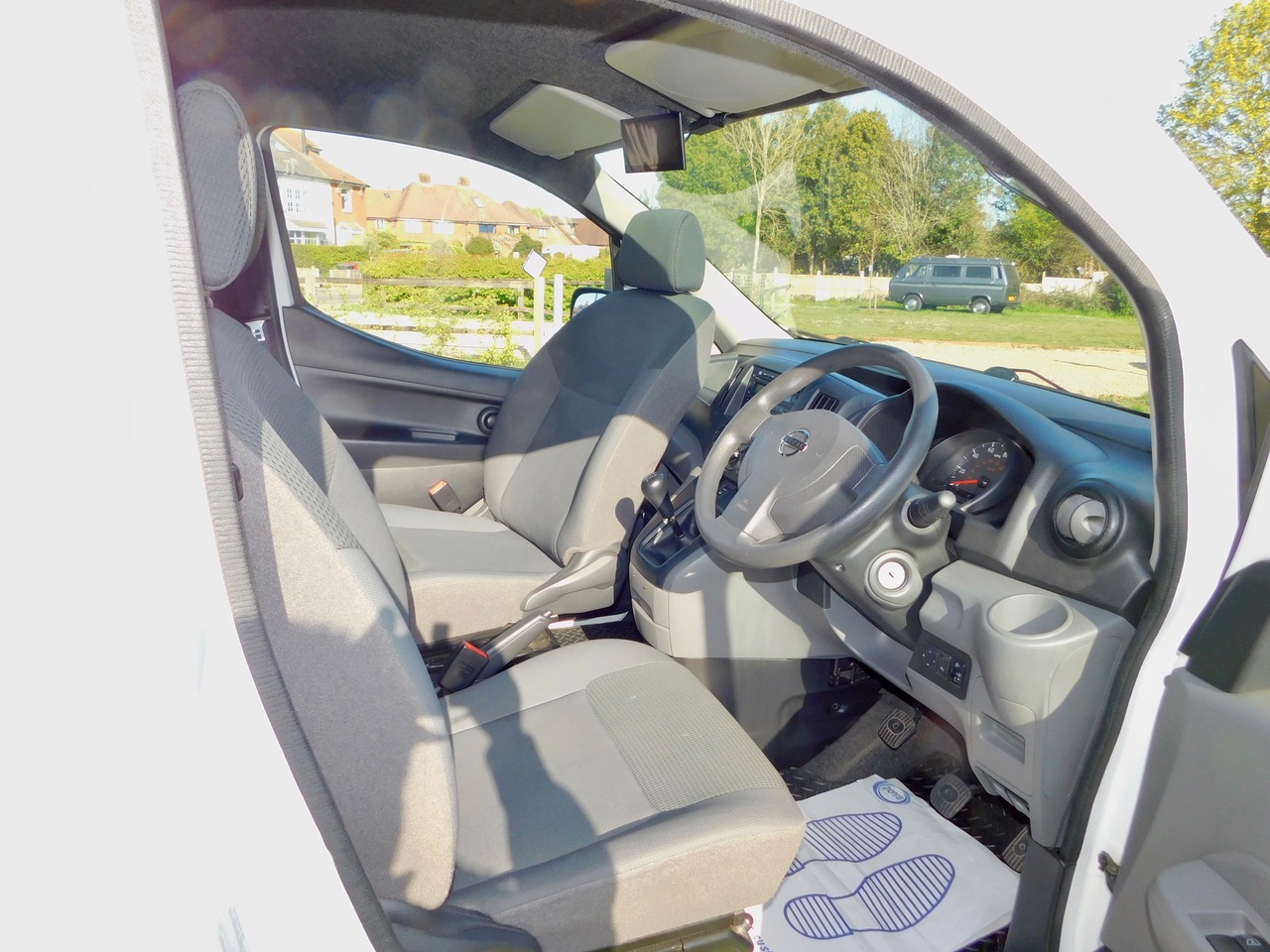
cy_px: 476
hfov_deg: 73.9
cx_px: 635
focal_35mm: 23
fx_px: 844
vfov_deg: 58.9
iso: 125
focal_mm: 4
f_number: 3
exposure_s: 1/320
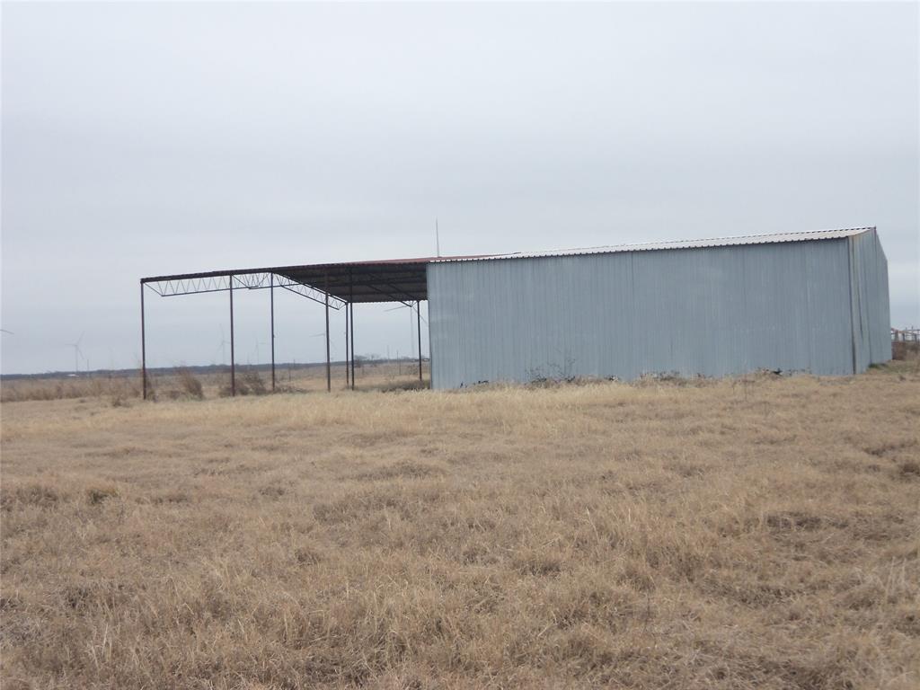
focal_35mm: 49
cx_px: 460
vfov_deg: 29.7
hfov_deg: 38.9
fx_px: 1302
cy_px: 345
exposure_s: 1/80
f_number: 4.6
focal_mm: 8.7
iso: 64
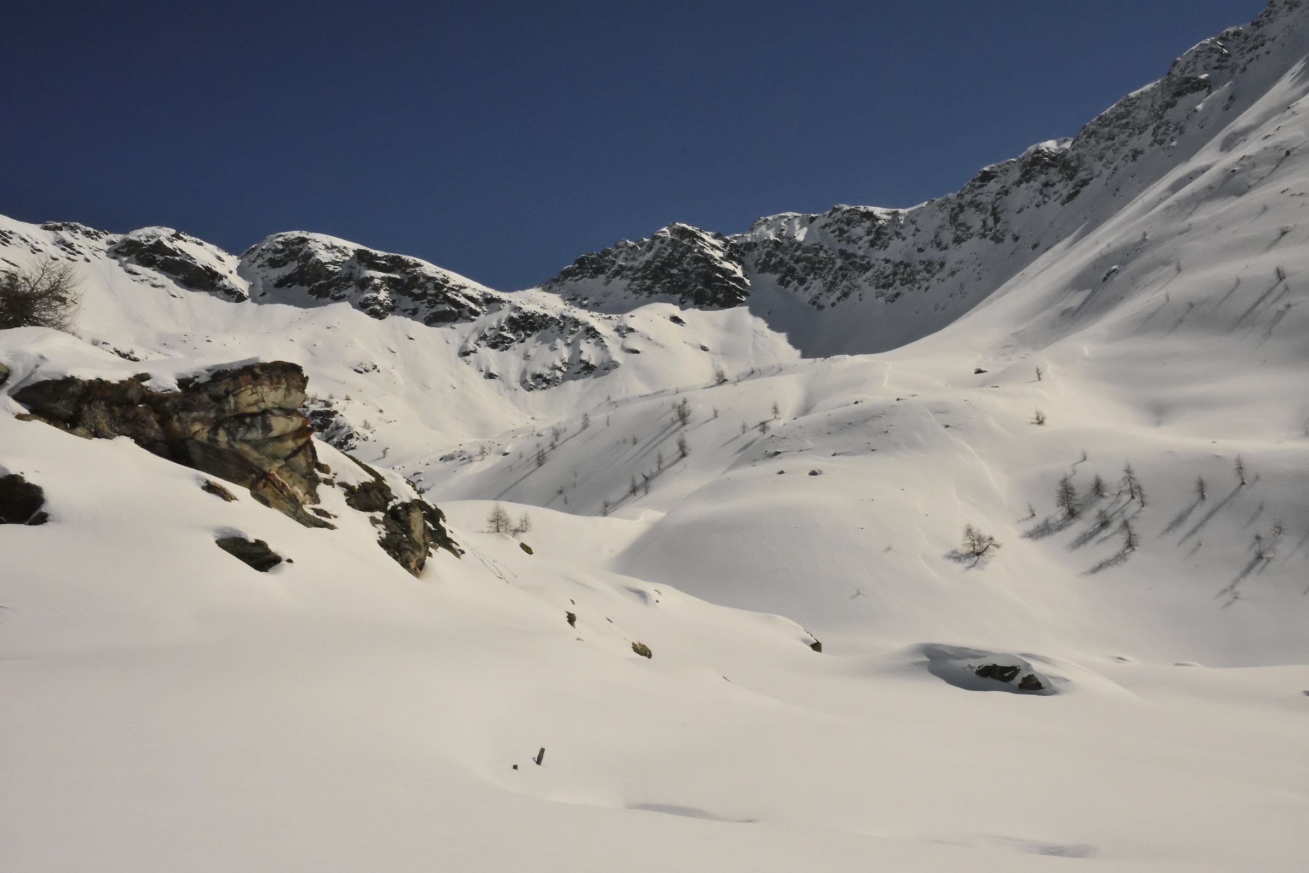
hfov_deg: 57.2
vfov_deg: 40.0
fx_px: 1200
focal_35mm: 33
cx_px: 654
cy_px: 436
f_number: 22
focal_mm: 22
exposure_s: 1/1600
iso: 3600
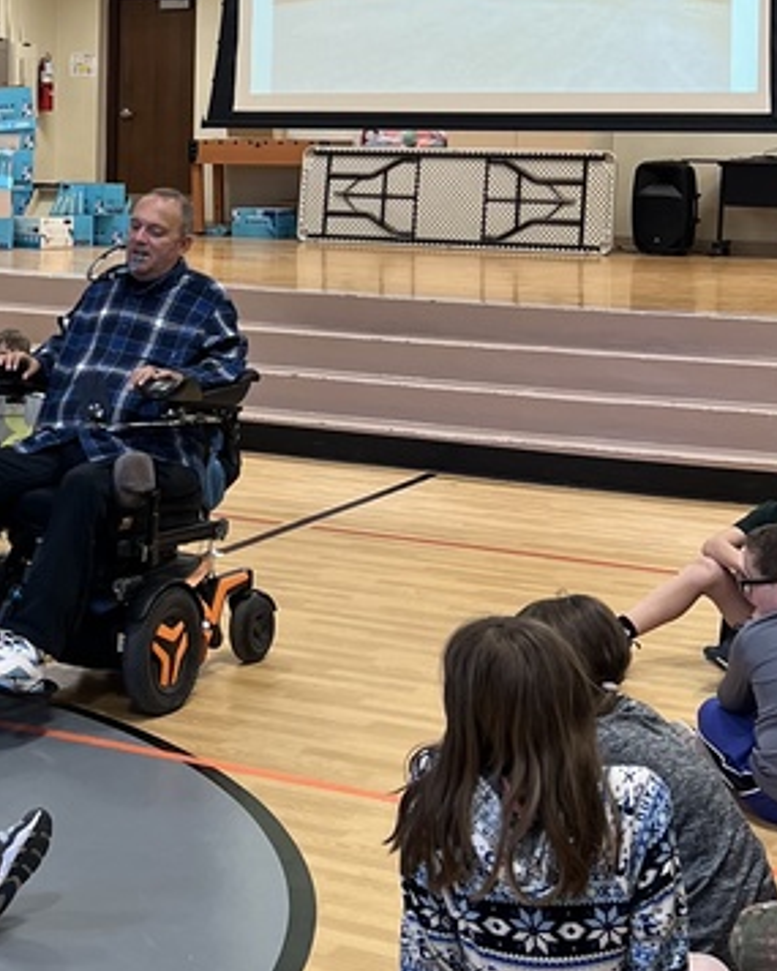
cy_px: 191
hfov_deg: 20.3
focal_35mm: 73
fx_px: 2098
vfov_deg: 25.6
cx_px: -14
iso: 125
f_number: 1.5
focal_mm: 5.7
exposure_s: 1/120
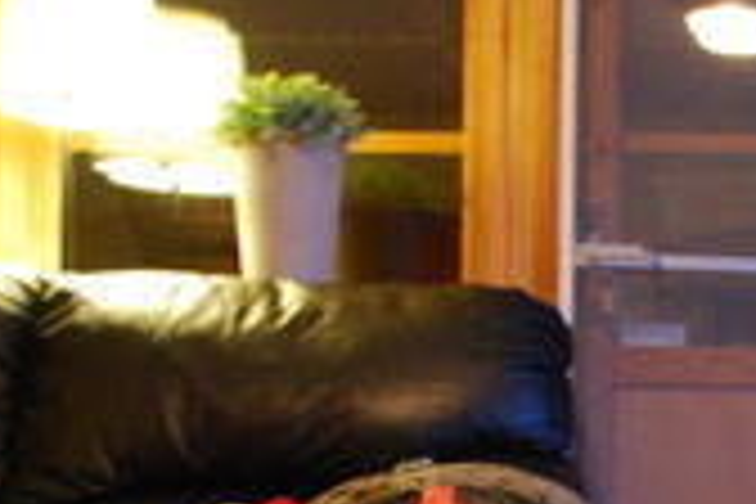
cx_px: 936
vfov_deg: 10.2
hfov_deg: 15.6
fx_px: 2646
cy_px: 945
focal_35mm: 126
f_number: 4
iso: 800
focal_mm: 22
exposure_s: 1/1.6
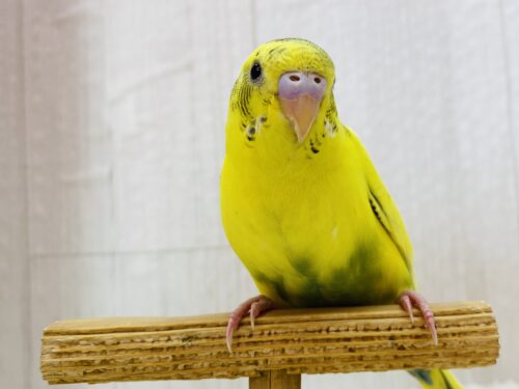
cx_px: 299
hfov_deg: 56.6
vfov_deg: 44.0
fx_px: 480
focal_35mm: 32
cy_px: 166
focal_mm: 4.25
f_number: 1.8
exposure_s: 1/100
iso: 40
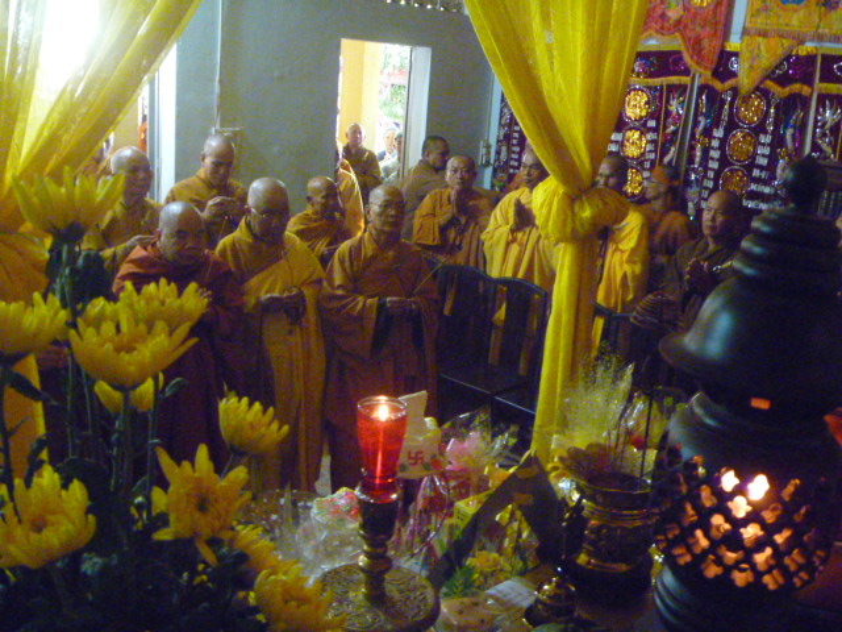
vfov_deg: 40.7
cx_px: 421
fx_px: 851
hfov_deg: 52.6
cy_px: 316
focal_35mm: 35
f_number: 3.5
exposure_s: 1/15
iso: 1600
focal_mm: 6.3
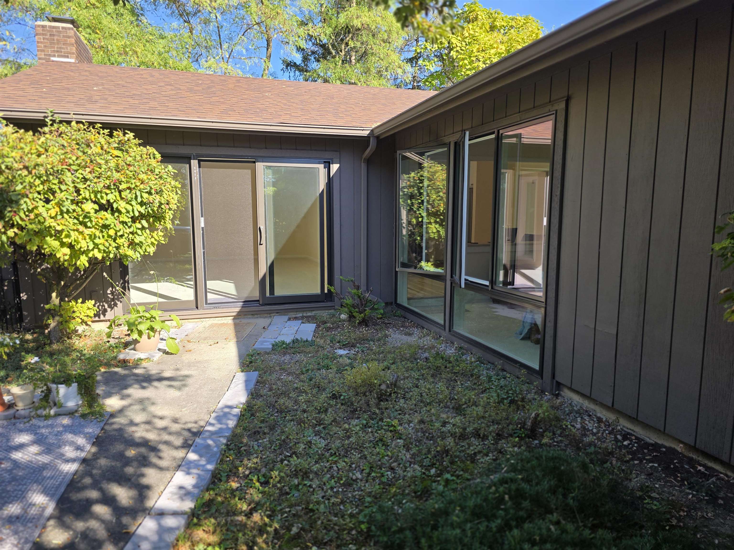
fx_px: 488
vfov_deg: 58.9
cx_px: 367
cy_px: 275
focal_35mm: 23
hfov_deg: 73.9
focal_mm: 6.3
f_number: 1.7
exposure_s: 1/1681
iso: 80
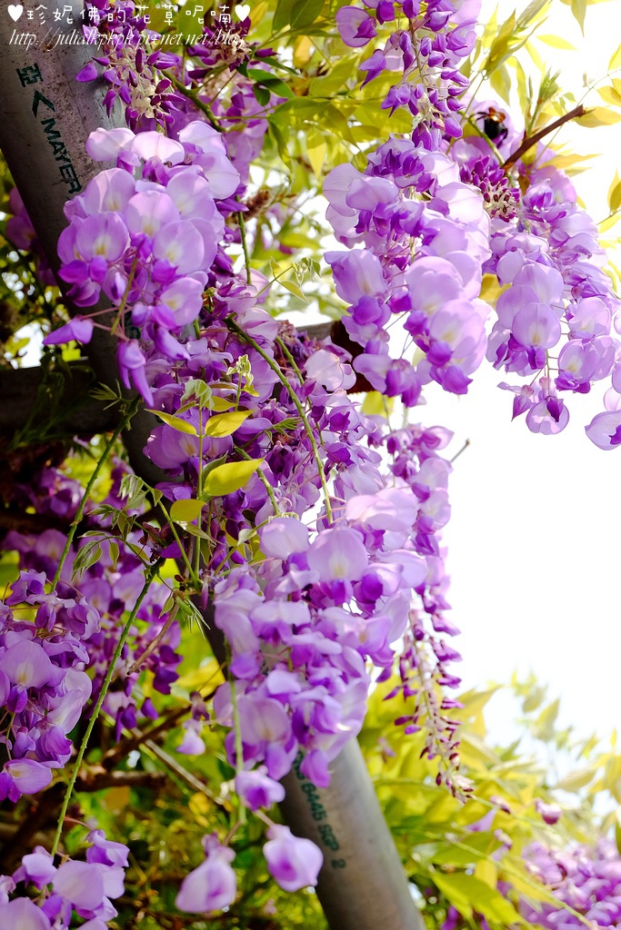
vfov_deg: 31.0
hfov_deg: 20.9
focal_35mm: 65
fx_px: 1681
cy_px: 465
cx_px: 310
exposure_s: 1/950
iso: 400
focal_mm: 43.4
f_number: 5.6
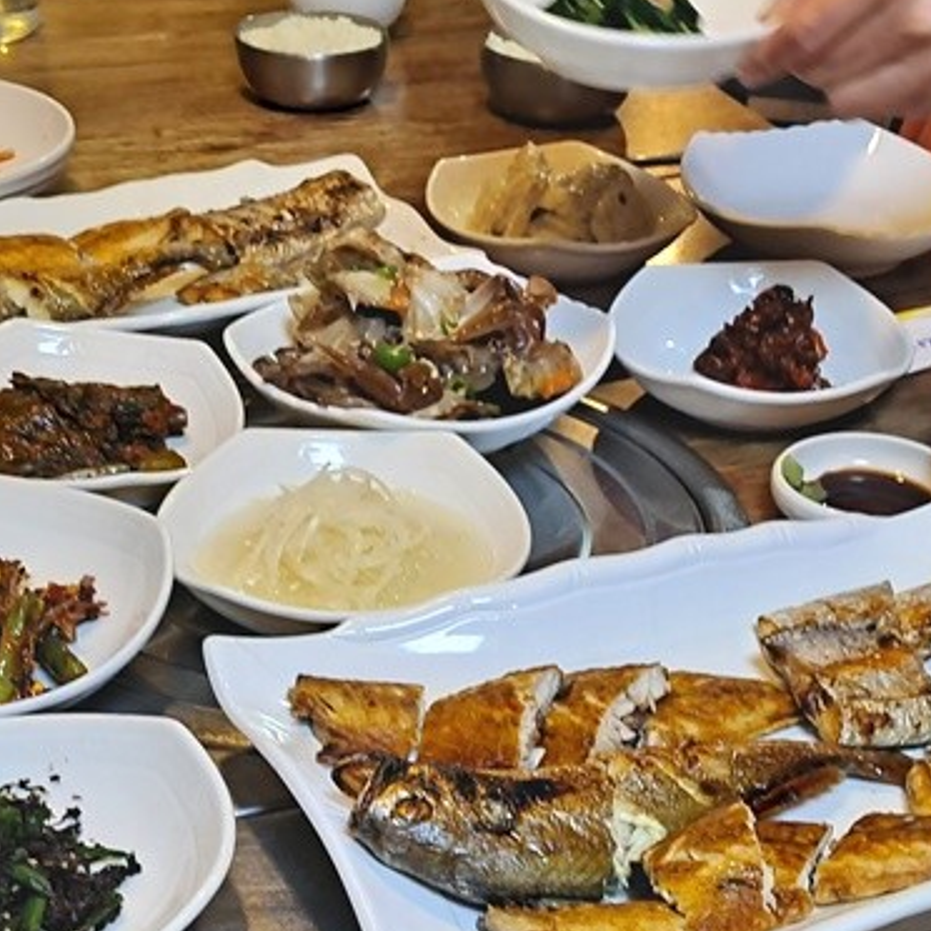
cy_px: 923
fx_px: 1734
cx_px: 488
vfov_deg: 28.3
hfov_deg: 30.0
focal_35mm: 57
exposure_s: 1/60
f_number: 1.8
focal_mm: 5.23
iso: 160
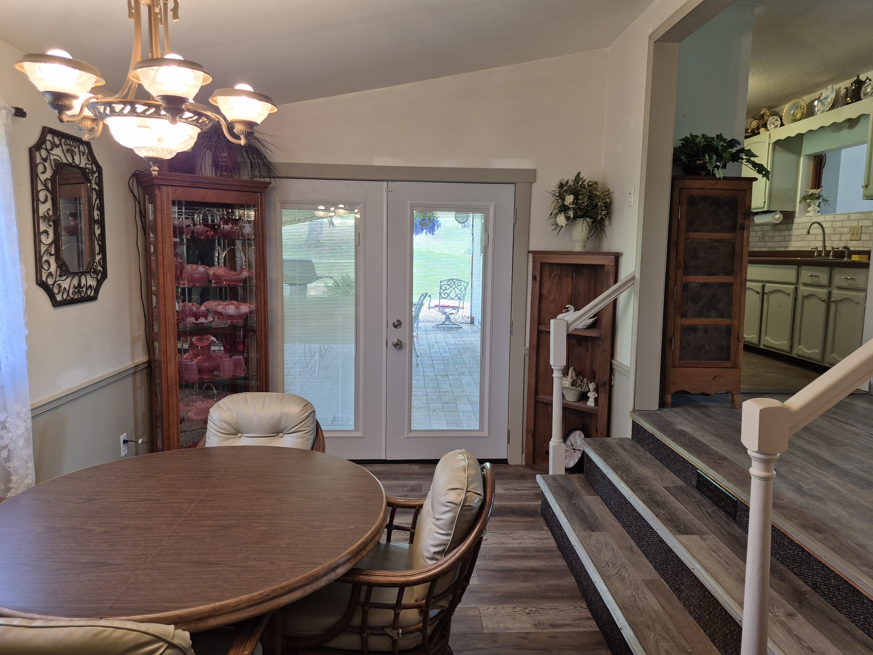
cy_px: 328
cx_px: 436
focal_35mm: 23
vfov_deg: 58.9
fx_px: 580
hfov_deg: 73.9
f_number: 1.8
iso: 160
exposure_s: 1/120
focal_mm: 5.4
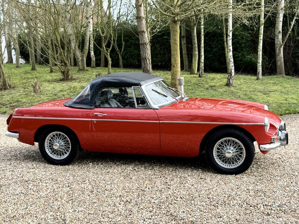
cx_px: 150
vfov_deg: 30.3
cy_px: 112
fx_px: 415
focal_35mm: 48
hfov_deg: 39.7
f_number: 1.78
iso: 64
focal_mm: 6.76
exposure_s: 1/394
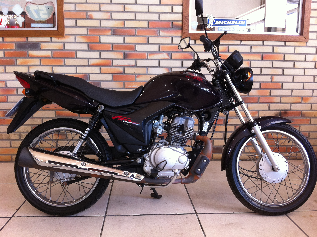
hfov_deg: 52.7
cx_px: 158
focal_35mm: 35
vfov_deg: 40.6
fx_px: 320
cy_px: 118
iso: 80
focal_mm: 3.85
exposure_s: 1/15
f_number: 2.8
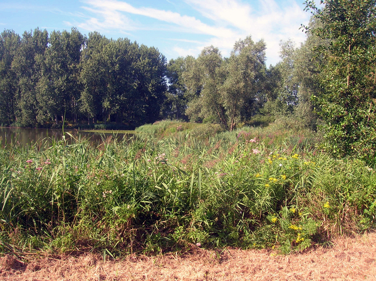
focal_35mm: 34
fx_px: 369
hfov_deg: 54.0
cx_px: 188
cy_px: 140
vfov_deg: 41.7
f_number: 4.9
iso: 50
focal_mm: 5.7
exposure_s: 1/151
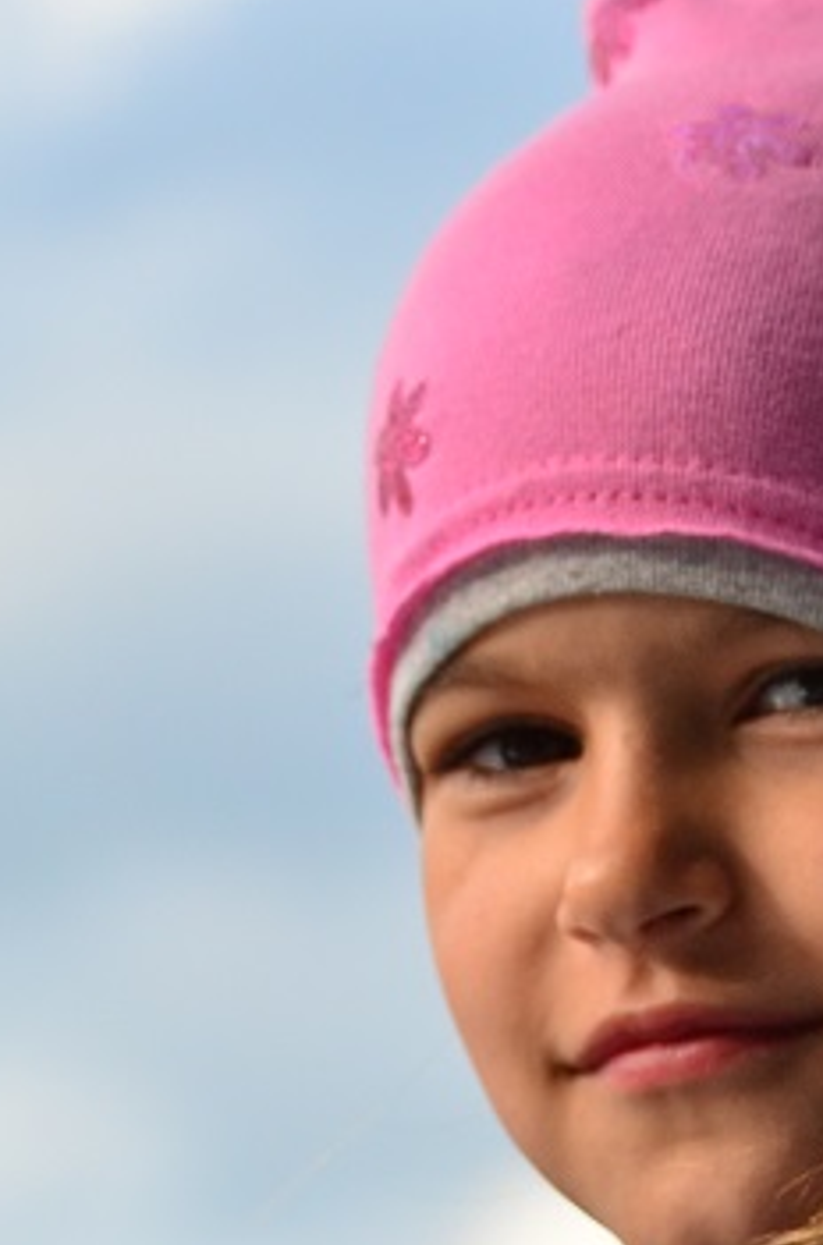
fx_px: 11053
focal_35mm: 320
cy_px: 1467
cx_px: 874
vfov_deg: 6.4
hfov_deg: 4.3
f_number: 4.5
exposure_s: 1/2500
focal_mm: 75
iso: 640
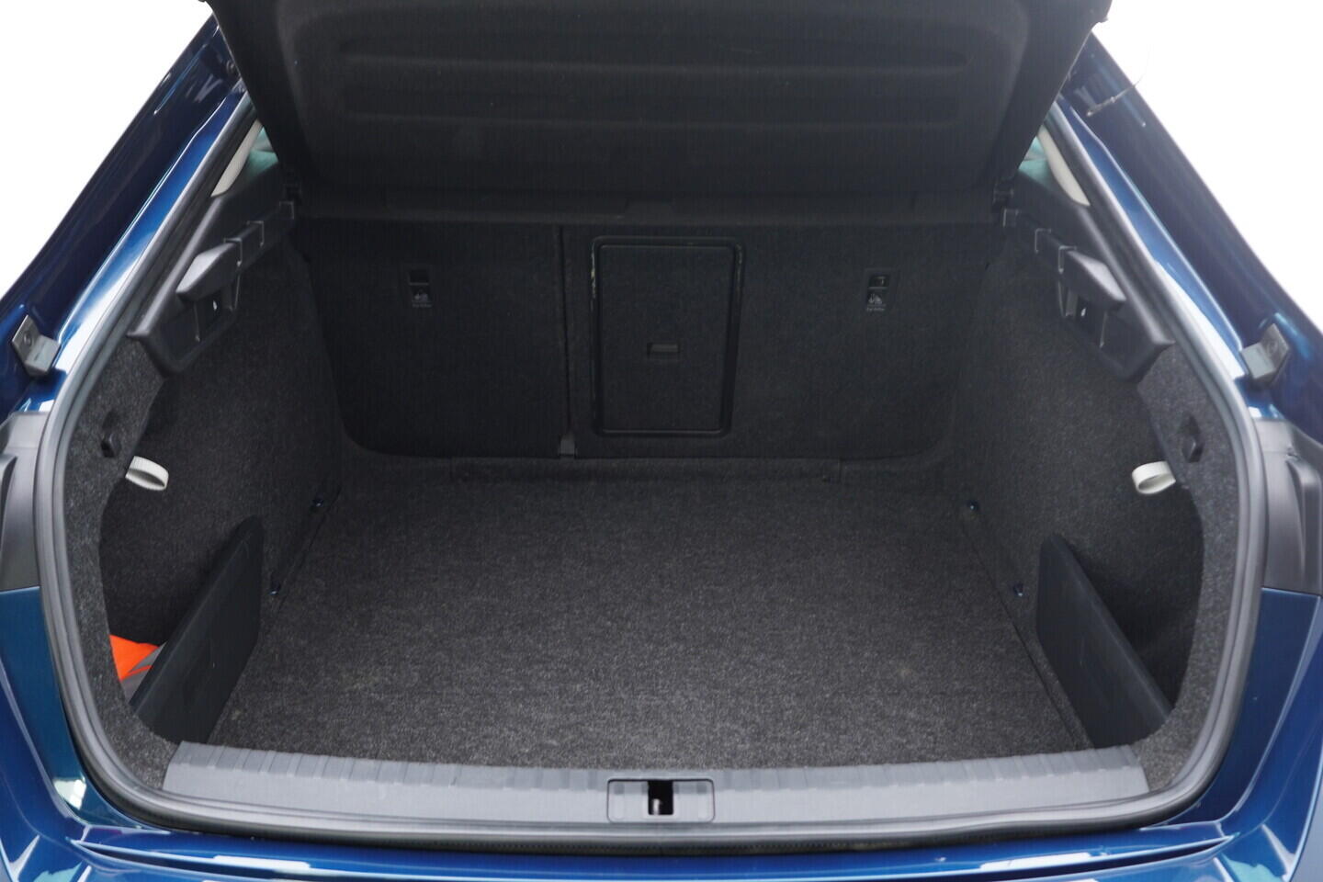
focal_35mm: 36
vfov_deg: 36.9
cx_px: 662
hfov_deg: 53.1
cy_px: 441
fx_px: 1323
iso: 320
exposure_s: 1/40
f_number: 2.8
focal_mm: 24
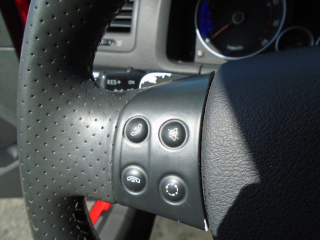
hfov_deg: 67.3
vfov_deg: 53.1
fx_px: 240
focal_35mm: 26
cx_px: 160
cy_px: 120
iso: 100
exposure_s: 1/640
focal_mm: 4.6
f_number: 3.2
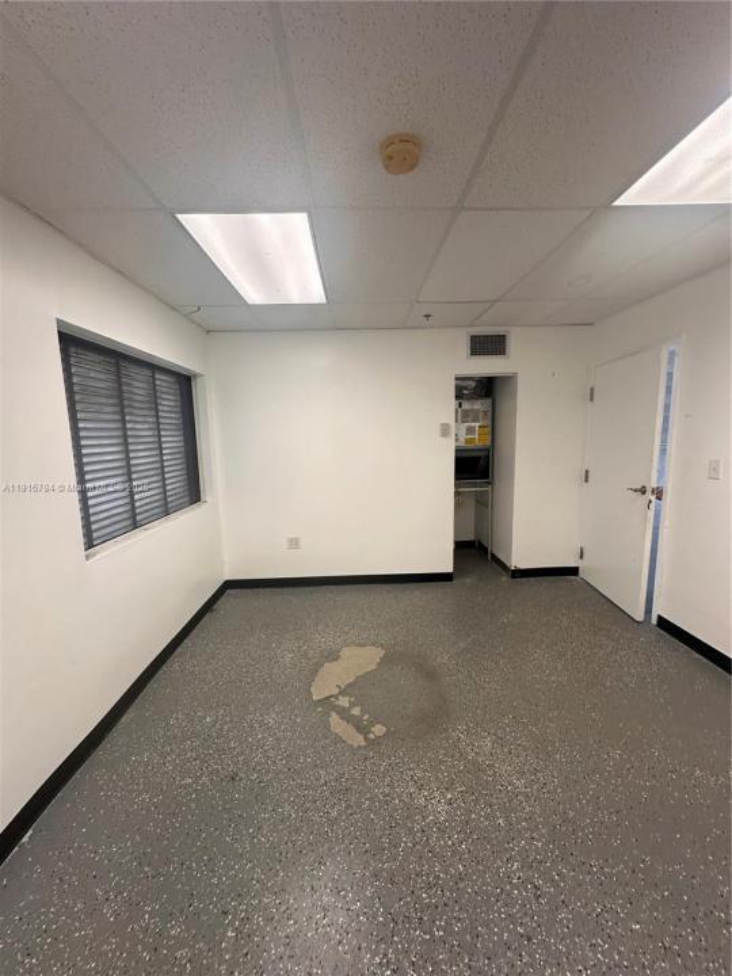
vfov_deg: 102.1
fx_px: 395
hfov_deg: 85.7
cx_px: 366
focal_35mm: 14
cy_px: 488
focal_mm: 2.22
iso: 160
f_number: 2.2
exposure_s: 1/120
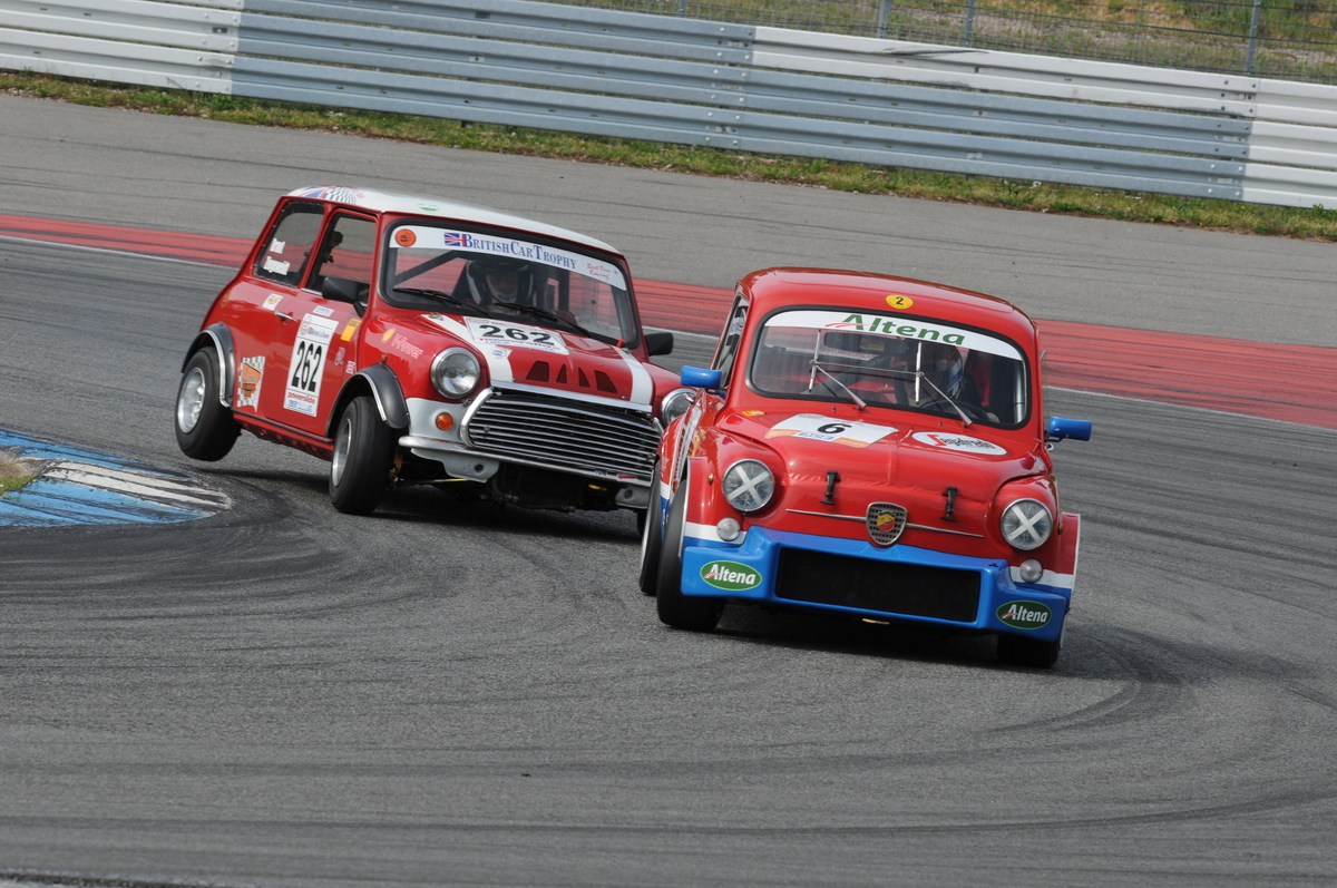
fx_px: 9459
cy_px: 444
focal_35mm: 255
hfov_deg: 8.1
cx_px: 668
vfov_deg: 5.4
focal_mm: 170
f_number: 8
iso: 200
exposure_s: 1/320
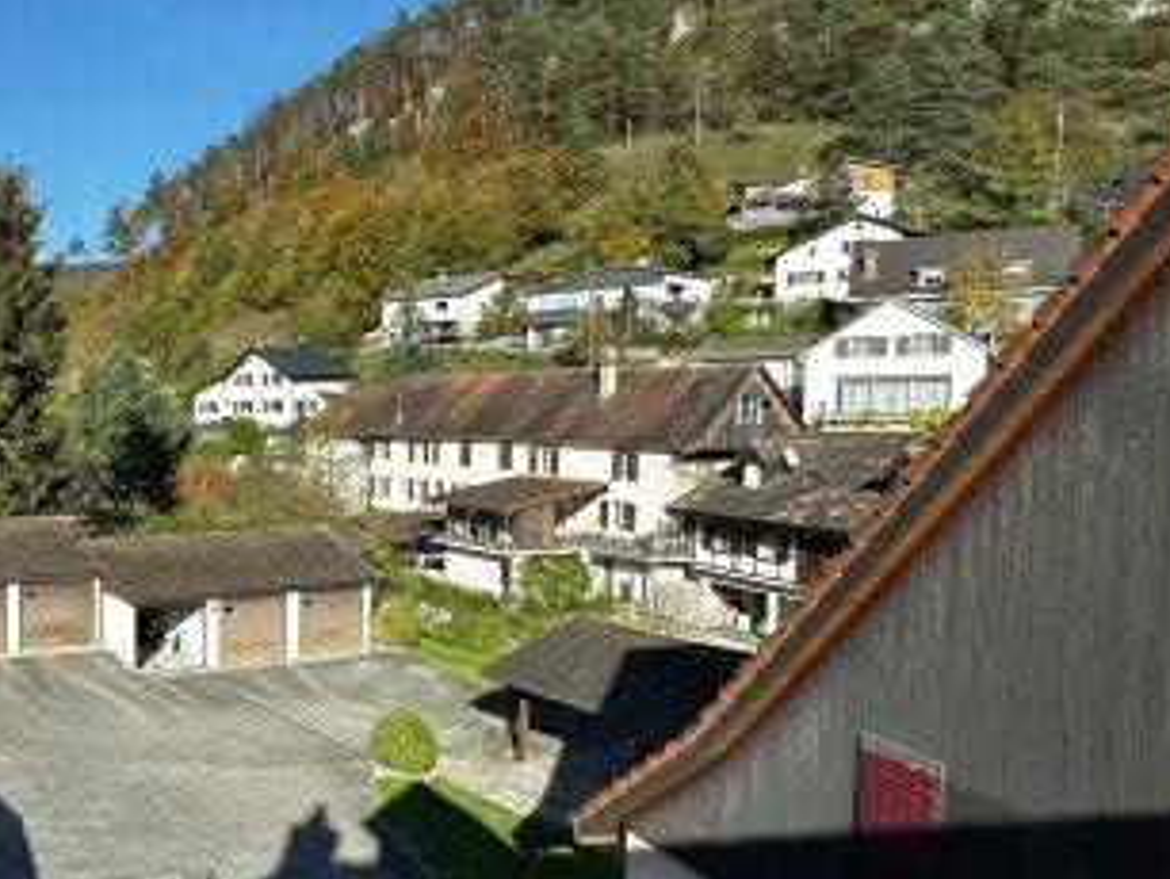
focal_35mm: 32
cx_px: 46
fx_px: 1082
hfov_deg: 48.5
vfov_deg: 44.2
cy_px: 480
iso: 50
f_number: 2.2
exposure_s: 1/1043
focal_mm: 2.22
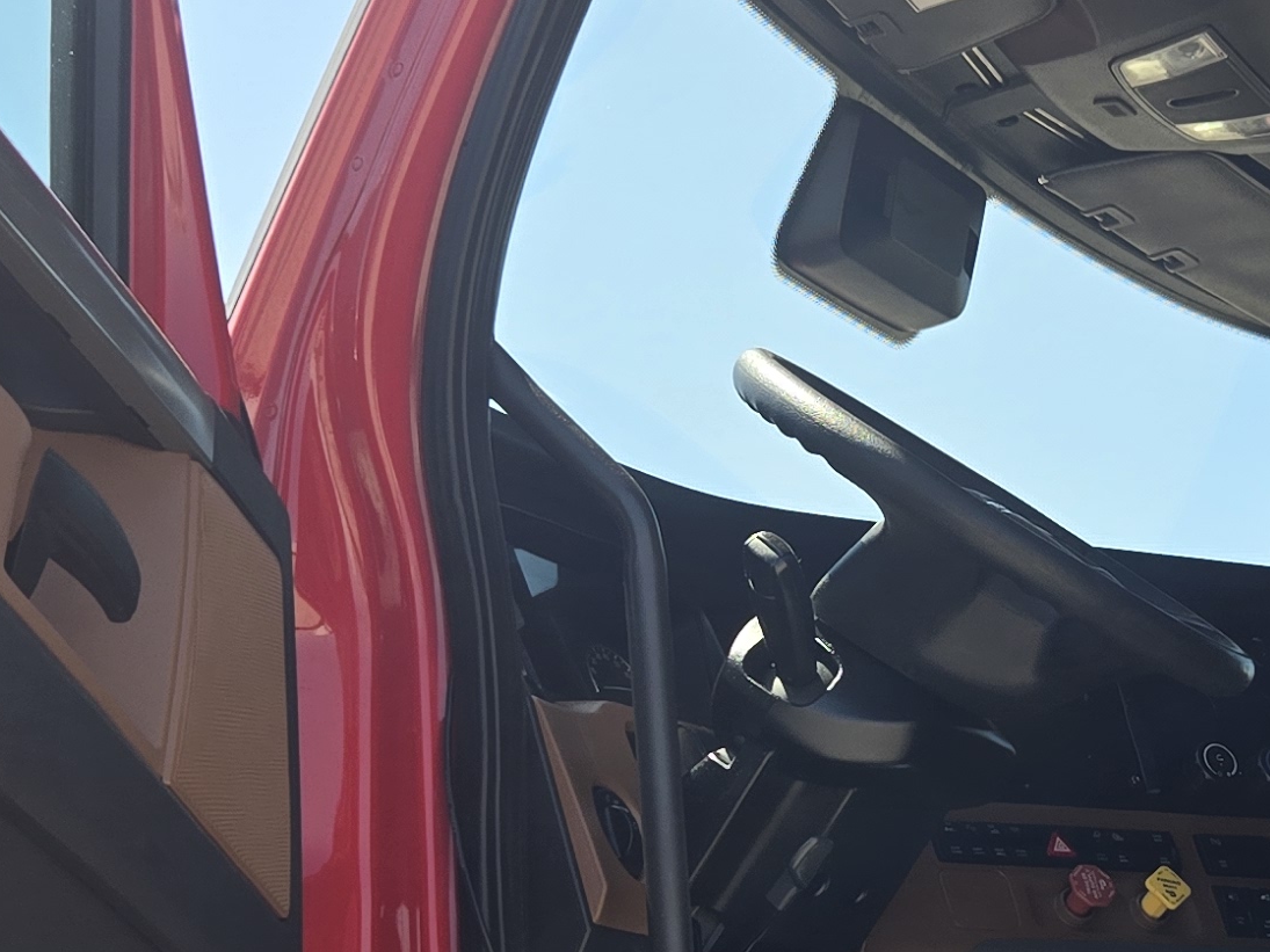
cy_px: 642
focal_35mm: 84
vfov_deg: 17.5
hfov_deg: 23.0
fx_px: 3081
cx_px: 987
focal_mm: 5.4
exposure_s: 1/682
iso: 25
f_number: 1.8
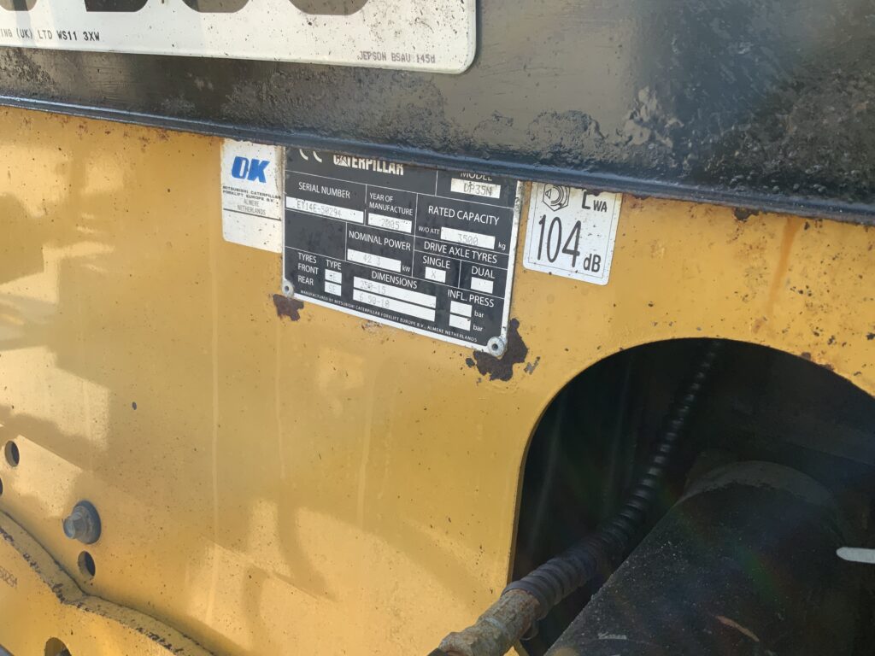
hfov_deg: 61.7
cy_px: 328
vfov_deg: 48.2
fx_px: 733
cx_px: 438
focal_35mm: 29
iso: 16
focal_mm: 3
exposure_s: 1/140
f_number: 1.8
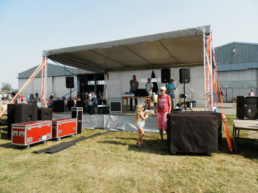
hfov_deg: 69.4
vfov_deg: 54.9
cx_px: 129
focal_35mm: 25
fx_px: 186
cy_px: 96
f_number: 8.7
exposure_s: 1/80
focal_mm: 4.5
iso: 80
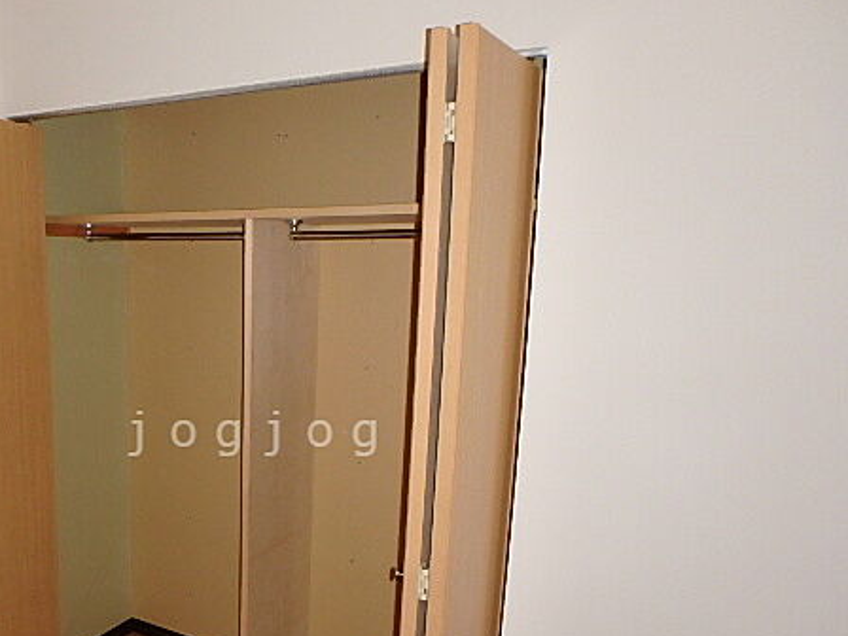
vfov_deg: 45.9
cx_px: 257
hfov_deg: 58.1
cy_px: 433
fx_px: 735
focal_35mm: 30
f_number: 3.5
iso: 400
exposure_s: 1/30
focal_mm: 3.7
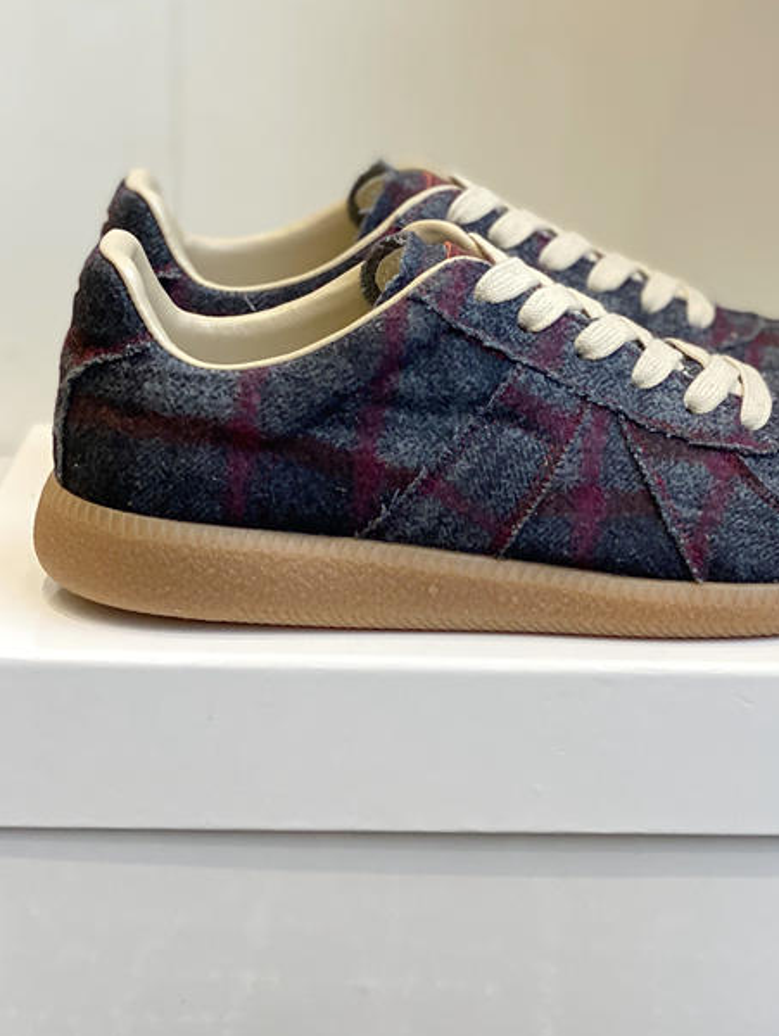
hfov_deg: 19.6
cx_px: 546
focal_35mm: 75
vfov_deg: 25.9
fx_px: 2247
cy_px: 385
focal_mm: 6
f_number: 2
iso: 80
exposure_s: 1/122
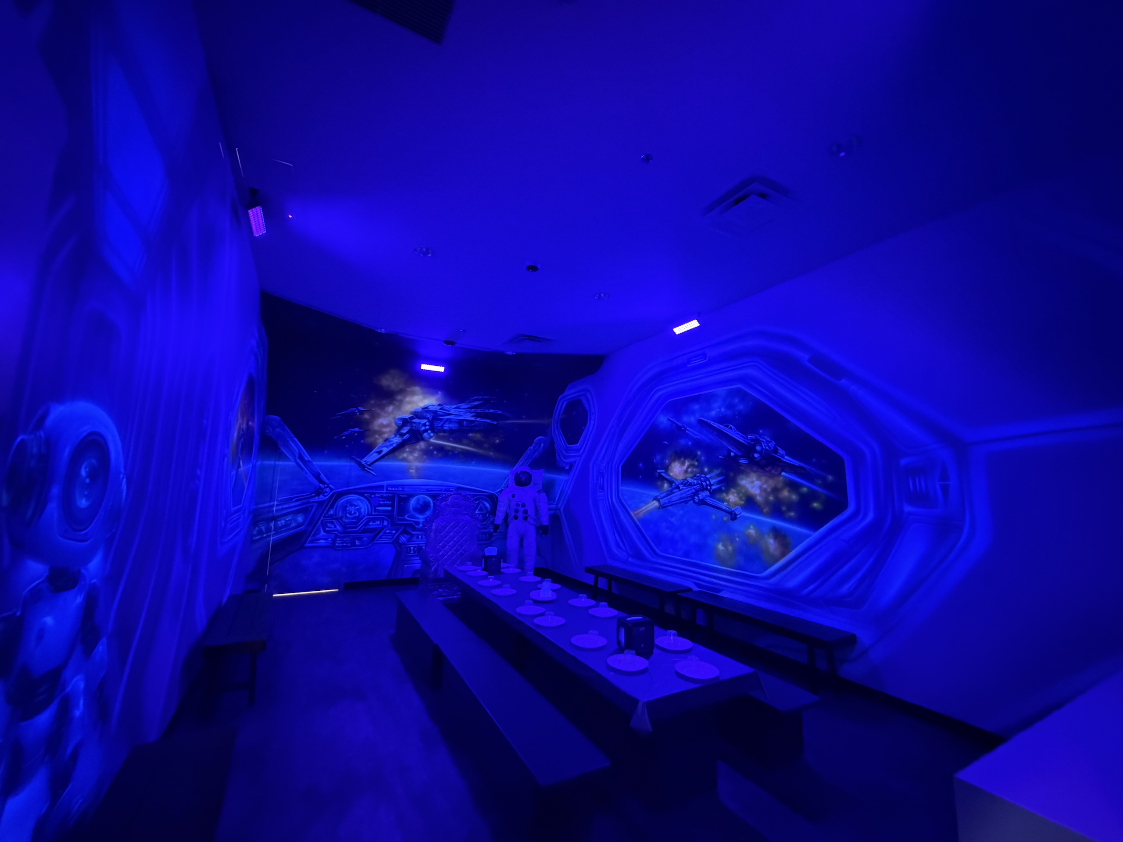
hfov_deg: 102.1
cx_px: 562
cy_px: 421
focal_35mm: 14
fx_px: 454
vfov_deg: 85.7
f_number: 2.2
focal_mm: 2.22
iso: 1600
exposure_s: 1/30
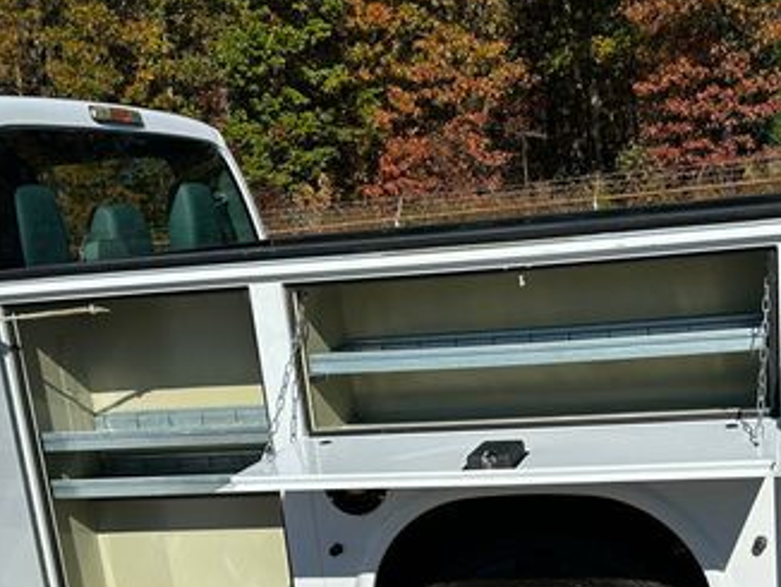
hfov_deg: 37.1
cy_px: 501
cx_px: 515
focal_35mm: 51
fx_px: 1152
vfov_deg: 27.8
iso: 50
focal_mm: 5.7
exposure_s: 1/6993
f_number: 1.5
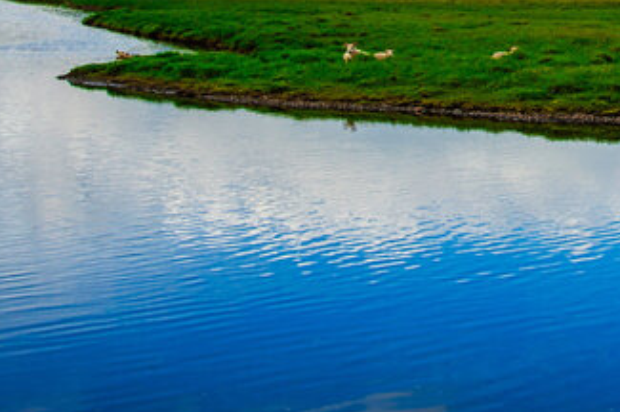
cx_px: 504
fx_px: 1652
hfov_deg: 21.0
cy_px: -77
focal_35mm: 96
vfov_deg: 13.8
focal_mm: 26
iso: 200
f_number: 11
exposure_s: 1/250
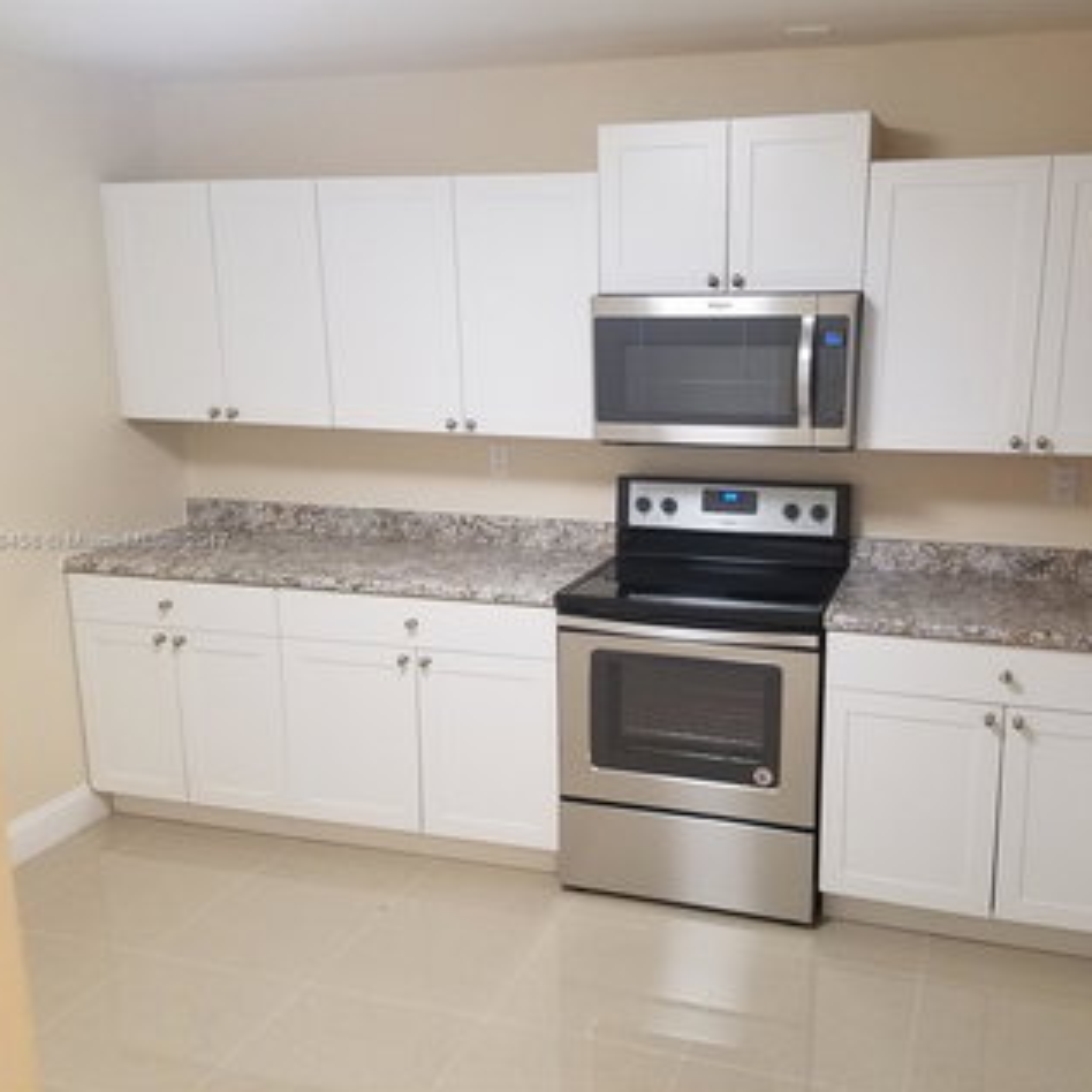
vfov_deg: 52.5
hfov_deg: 52.1
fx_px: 1106
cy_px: 543
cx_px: 672
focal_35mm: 31
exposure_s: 1/40
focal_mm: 4.2
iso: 160
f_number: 1.7
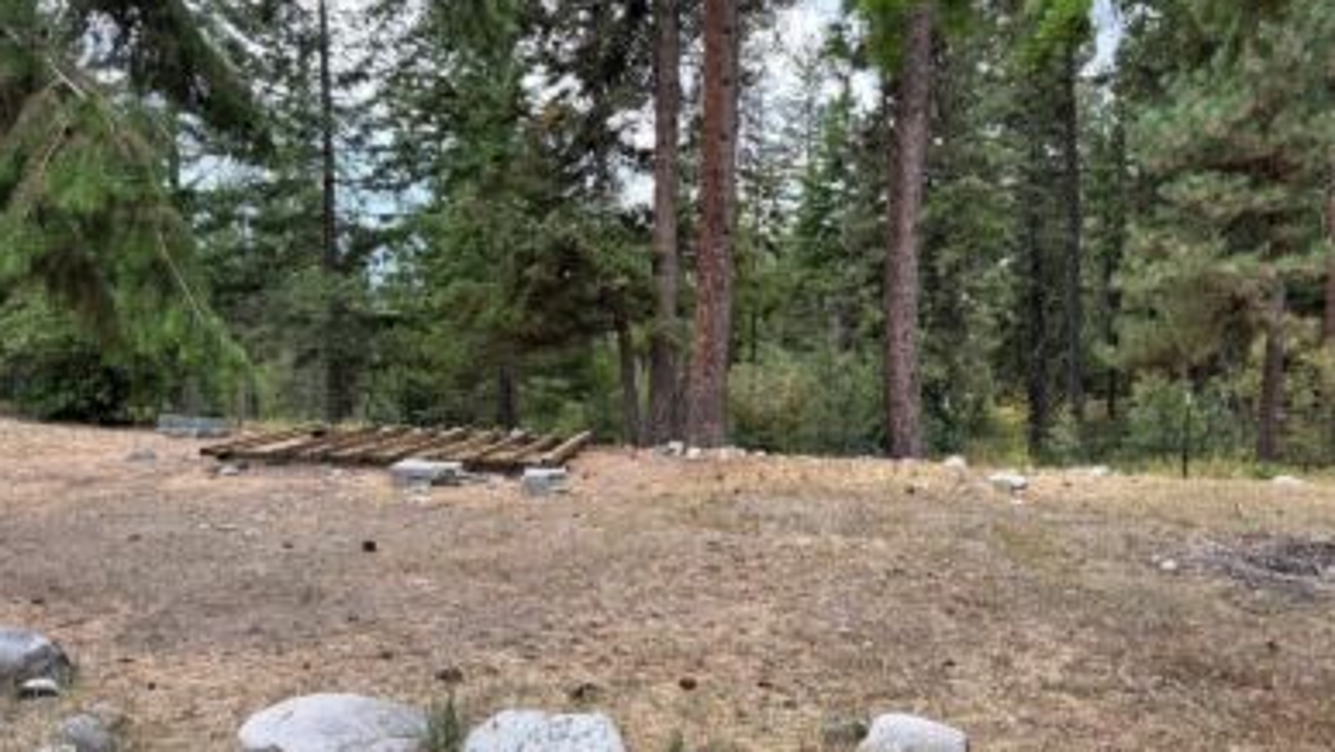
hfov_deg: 69.8
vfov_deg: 42.9
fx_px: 956
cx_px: 680
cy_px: 386
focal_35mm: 27
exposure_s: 1/633
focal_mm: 6.76
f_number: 1.78
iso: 80
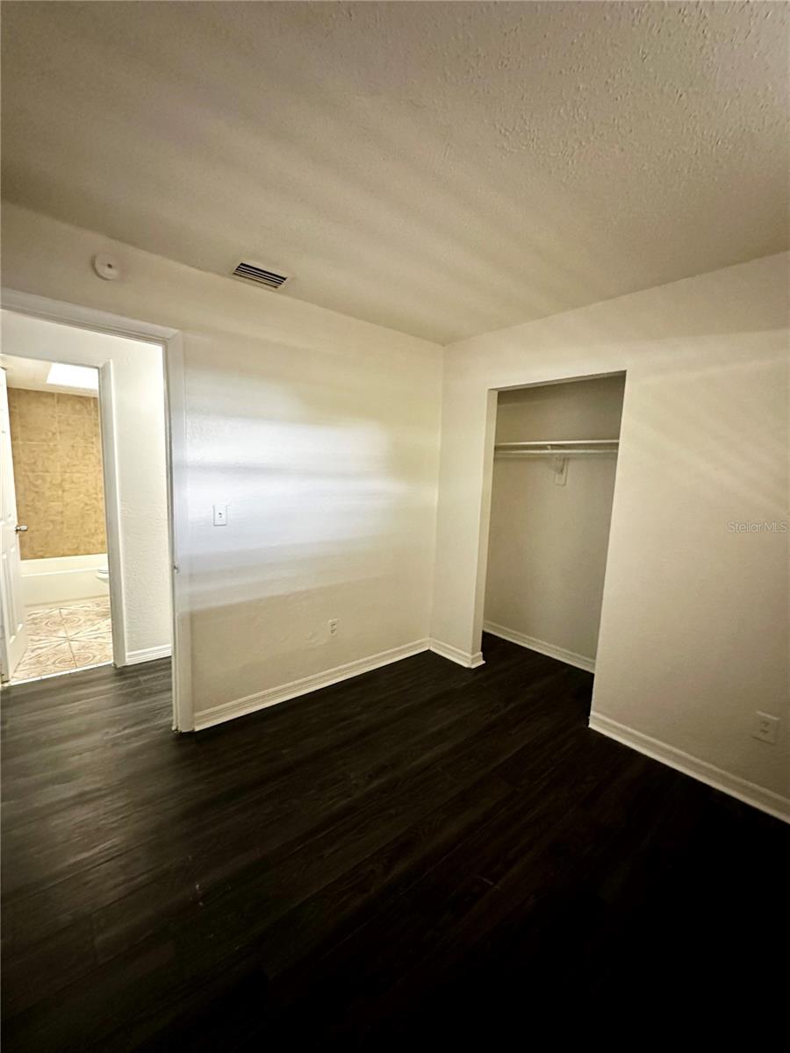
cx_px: 395
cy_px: 526
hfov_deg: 85.7
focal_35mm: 14
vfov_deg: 102.1
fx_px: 426
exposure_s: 1/60
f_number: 2.2
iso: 1000
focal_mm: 2.22
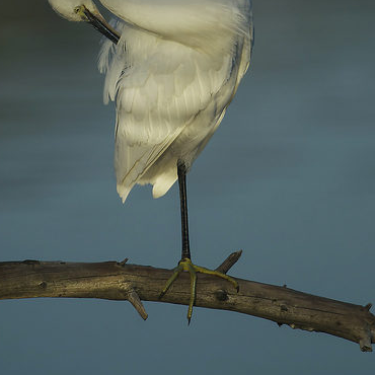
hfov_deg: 1.7
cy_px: 74
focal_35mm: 1034
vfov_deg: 1.7
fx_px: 12673
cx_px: 190
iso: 200
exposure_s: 1/2000
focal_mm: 500
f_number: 4.5
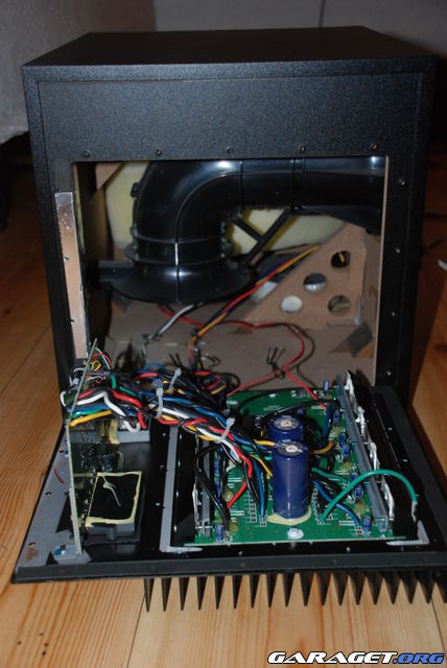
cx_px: 224
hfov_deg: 29.0
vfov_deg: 42.3
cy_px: 334
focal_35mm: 46
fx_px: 864
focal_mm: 31
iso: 800
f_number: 5
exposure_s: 1/60
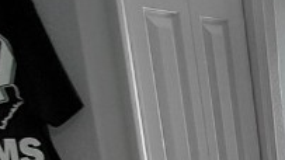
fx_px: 665
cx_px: 496
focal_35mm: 88
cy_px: 250
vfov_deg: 12.9
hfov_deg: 19.1
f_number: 2.2
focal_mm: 1.64
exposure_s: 1/60
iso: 40
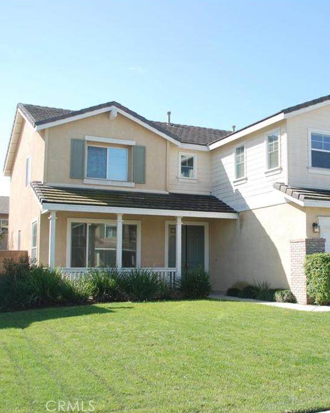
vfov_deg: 39.5
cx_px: 257
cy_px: 205
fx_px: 574
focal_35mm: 47
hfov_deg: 31.4
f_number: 7.1
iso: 100
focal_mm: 22
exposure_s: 1/200
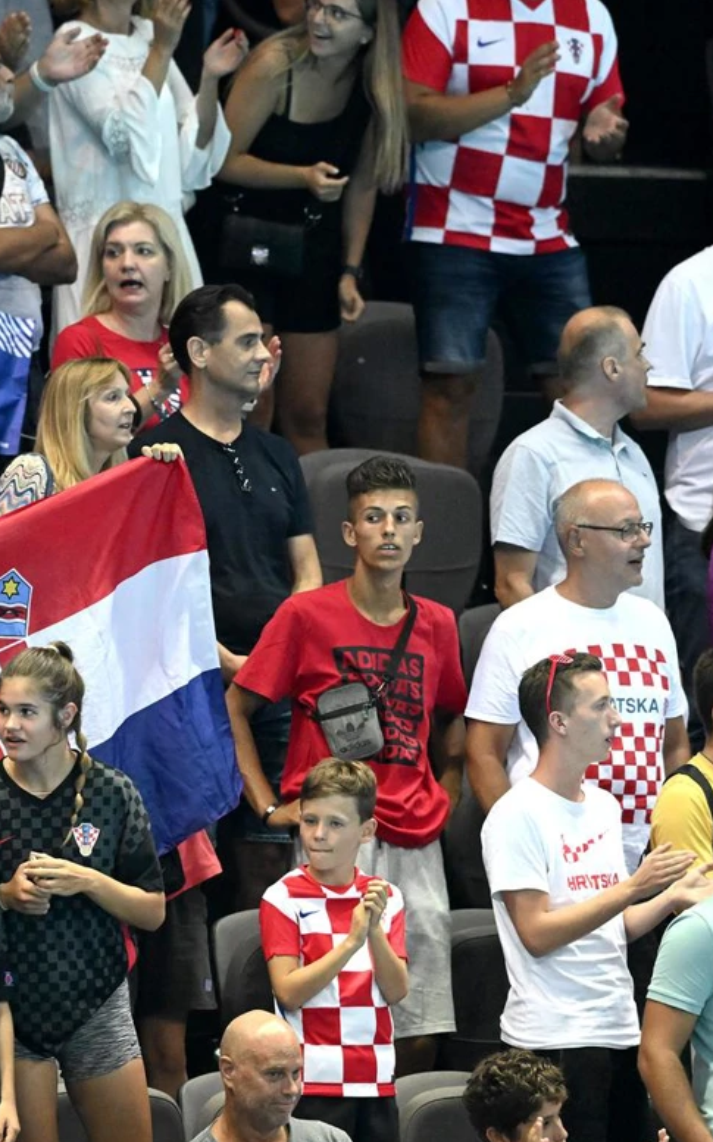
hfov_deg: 2.0
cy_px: 531
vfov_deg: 3.1
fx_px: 20912
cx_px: -18
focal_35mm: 672
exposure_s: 1/500
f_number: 4
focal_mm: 400
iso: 6400
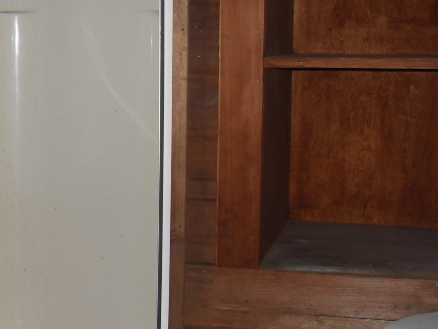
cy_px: 232
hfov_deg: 24.0
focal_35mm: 78
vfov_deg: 18.8
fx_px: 987
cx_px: 14
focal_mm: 6.3
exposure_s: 1/45
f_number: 2.8
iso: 100
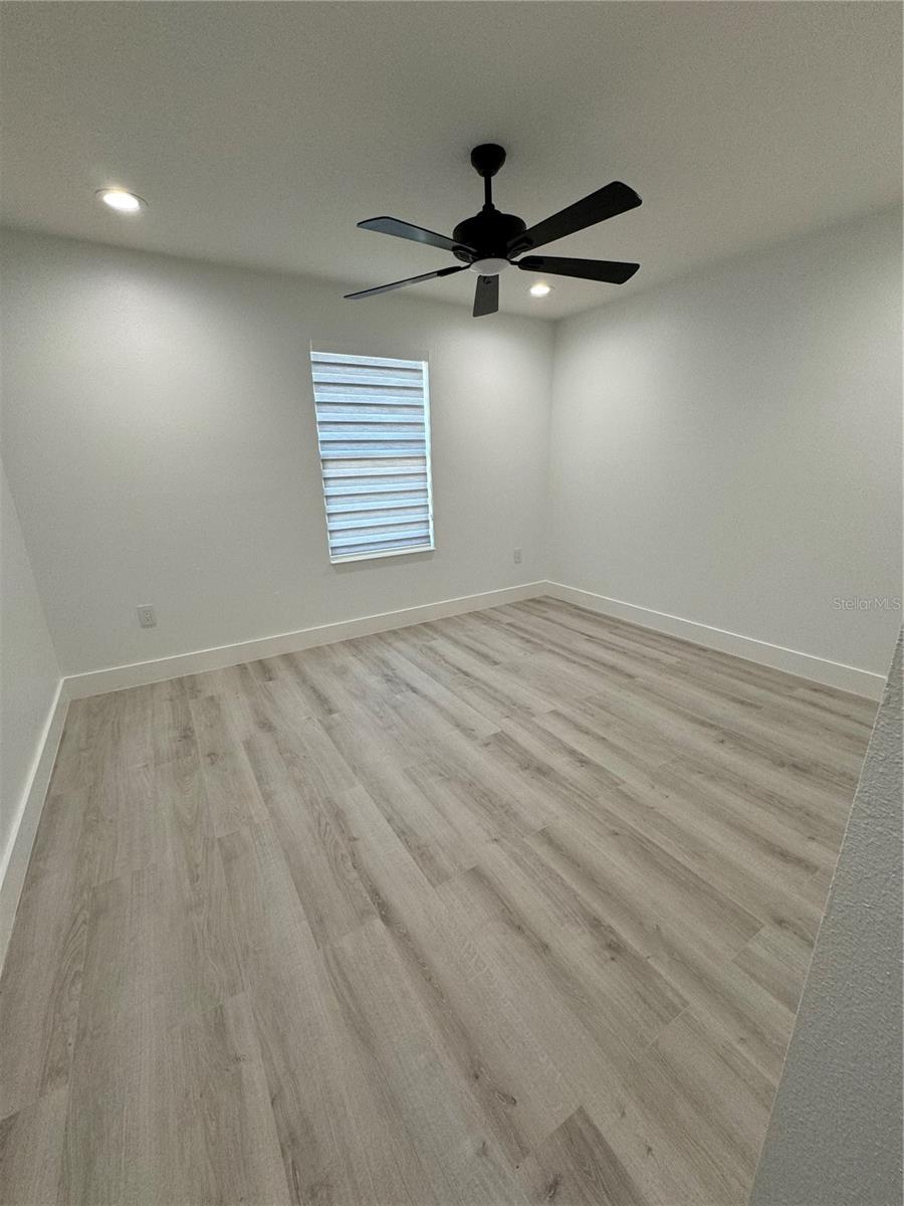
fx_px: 487
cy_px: 603
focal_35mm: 14
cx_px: 452
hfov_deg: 85.7
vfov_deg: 102.1
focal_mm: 2.22
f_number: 2.2
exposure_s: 1/120
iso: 125
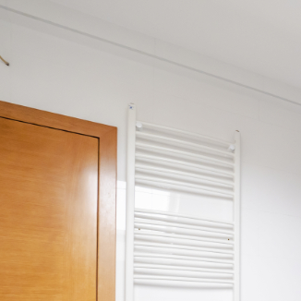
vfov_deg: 38.0
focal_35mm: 38
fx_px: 374
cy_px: 315
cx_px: 400
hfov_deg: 32.1
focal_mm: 7
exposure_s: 1/25
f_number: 4
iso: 400
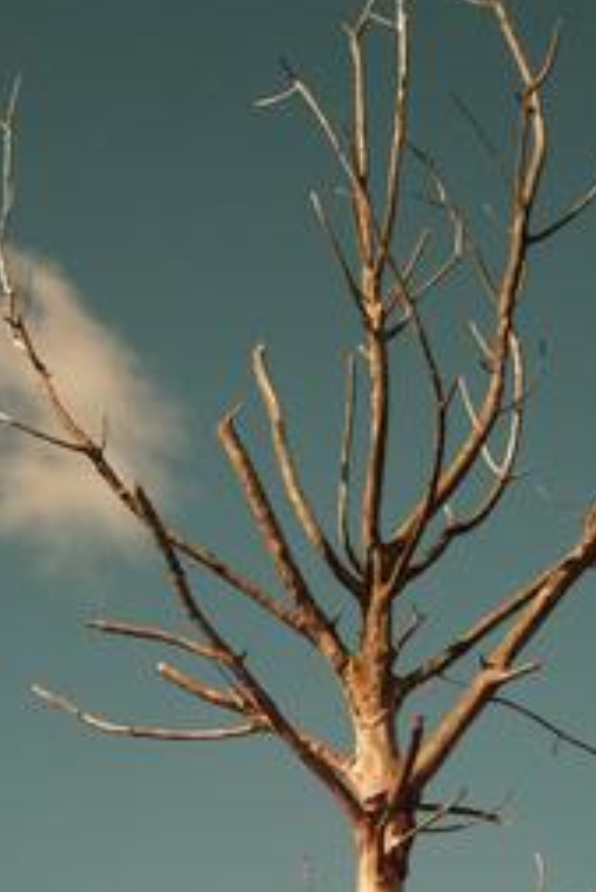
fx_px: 2430
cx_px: 369
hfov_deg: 14.0
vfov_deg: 19.9
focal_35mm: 98
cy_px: 992
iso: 3200
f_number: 4
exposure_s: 1/56
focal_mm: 20.5
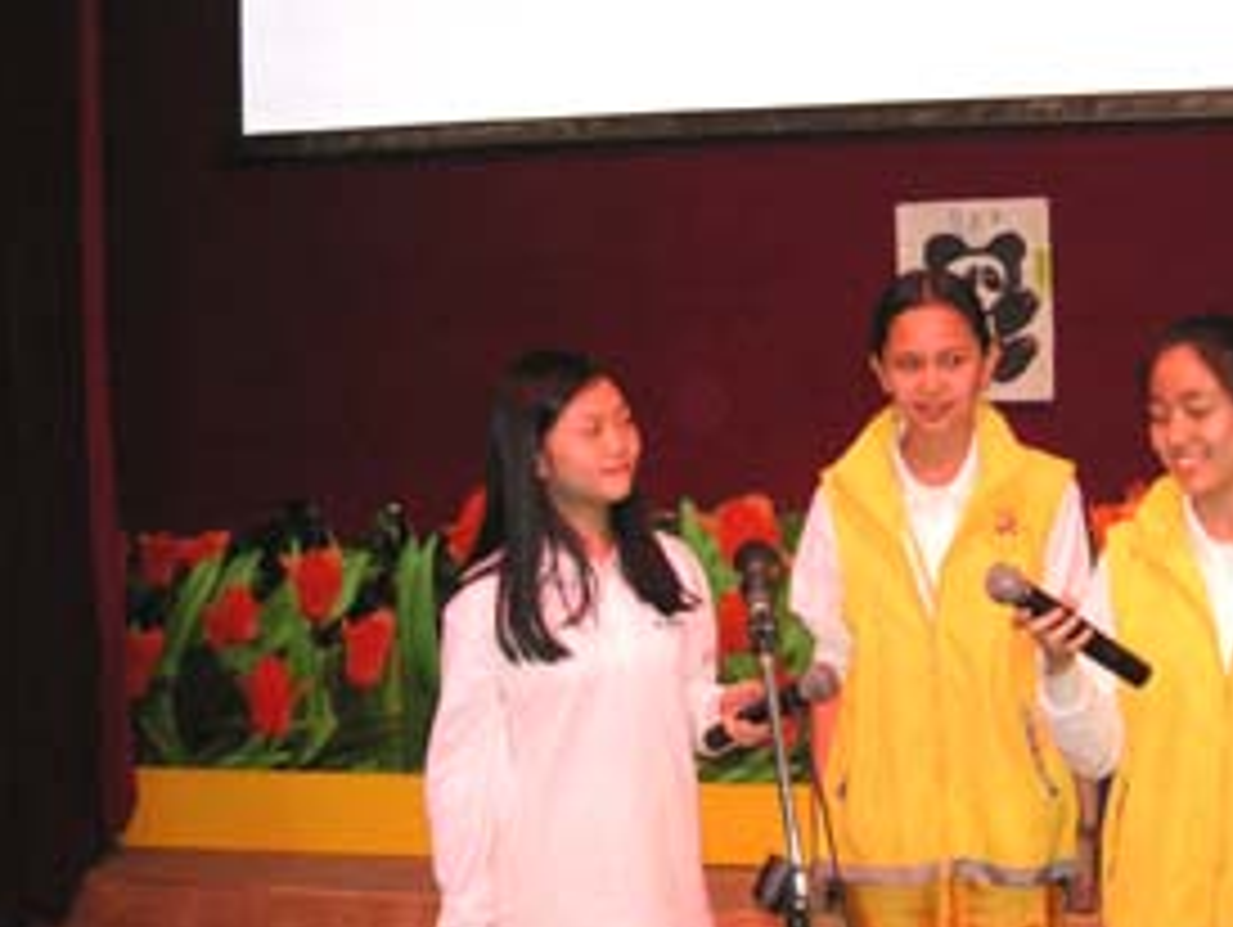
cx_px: 882
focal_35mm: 54
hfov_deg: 34.9
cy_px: 414
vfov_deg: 27.1
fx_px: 1925
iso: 160
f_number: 2.8
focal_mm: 6.1
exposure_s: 1/45
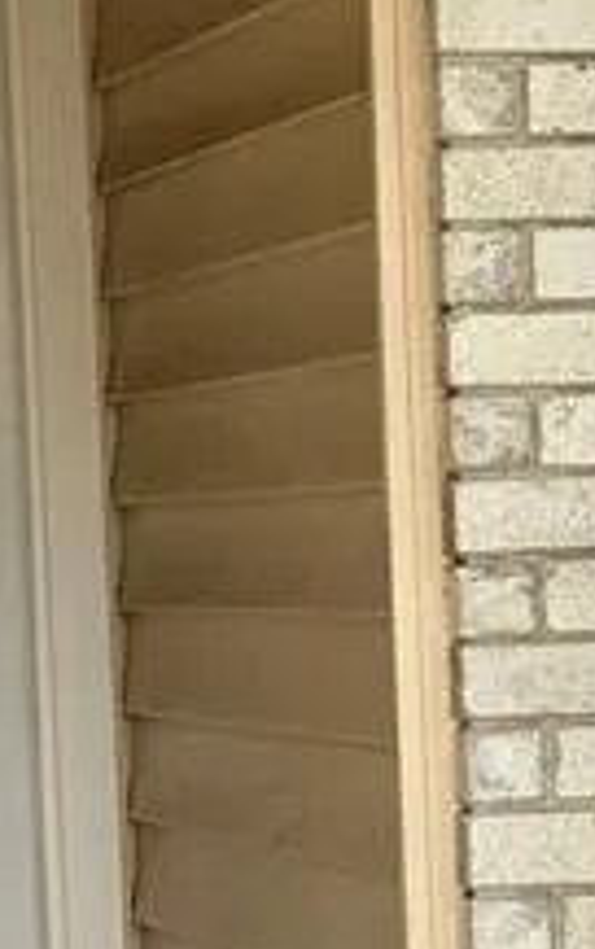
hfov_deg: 7.3
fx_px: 4661
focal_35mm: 180
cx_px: -48
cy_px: 477
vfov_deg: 11.6
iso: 64
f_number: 1.78
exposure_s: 1/1992
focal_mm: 6.86
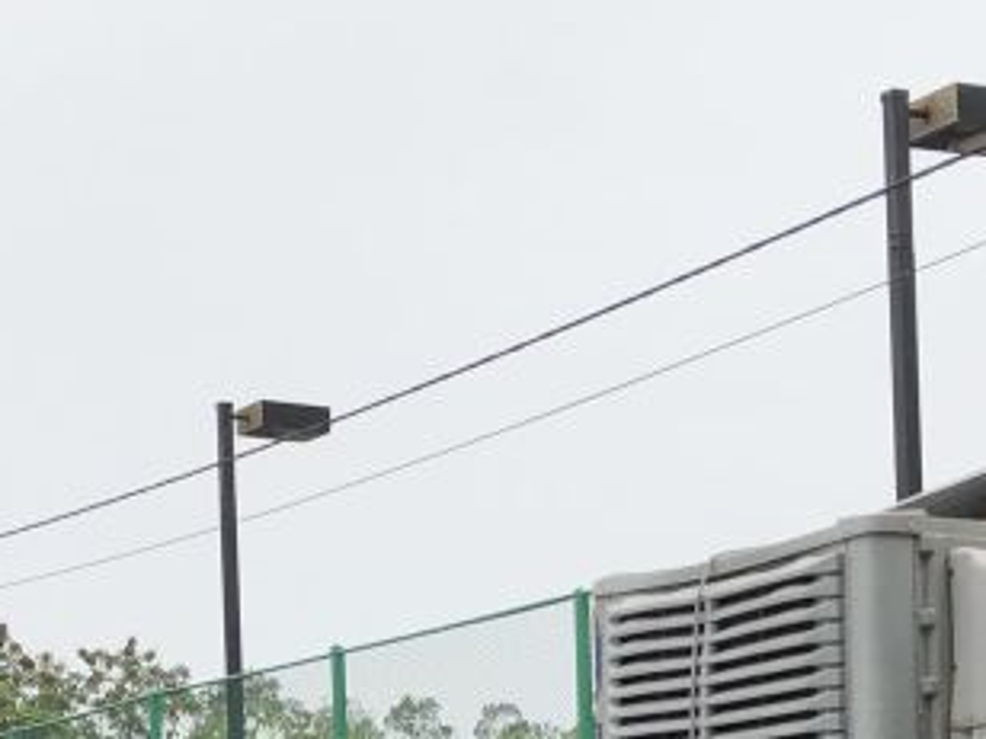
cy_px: 992
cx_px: 359
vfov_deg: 15.4
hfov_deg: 21.5
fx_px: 2592
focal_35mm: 91
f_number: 1.8
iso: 20
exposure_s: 1/623
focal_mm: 3.99
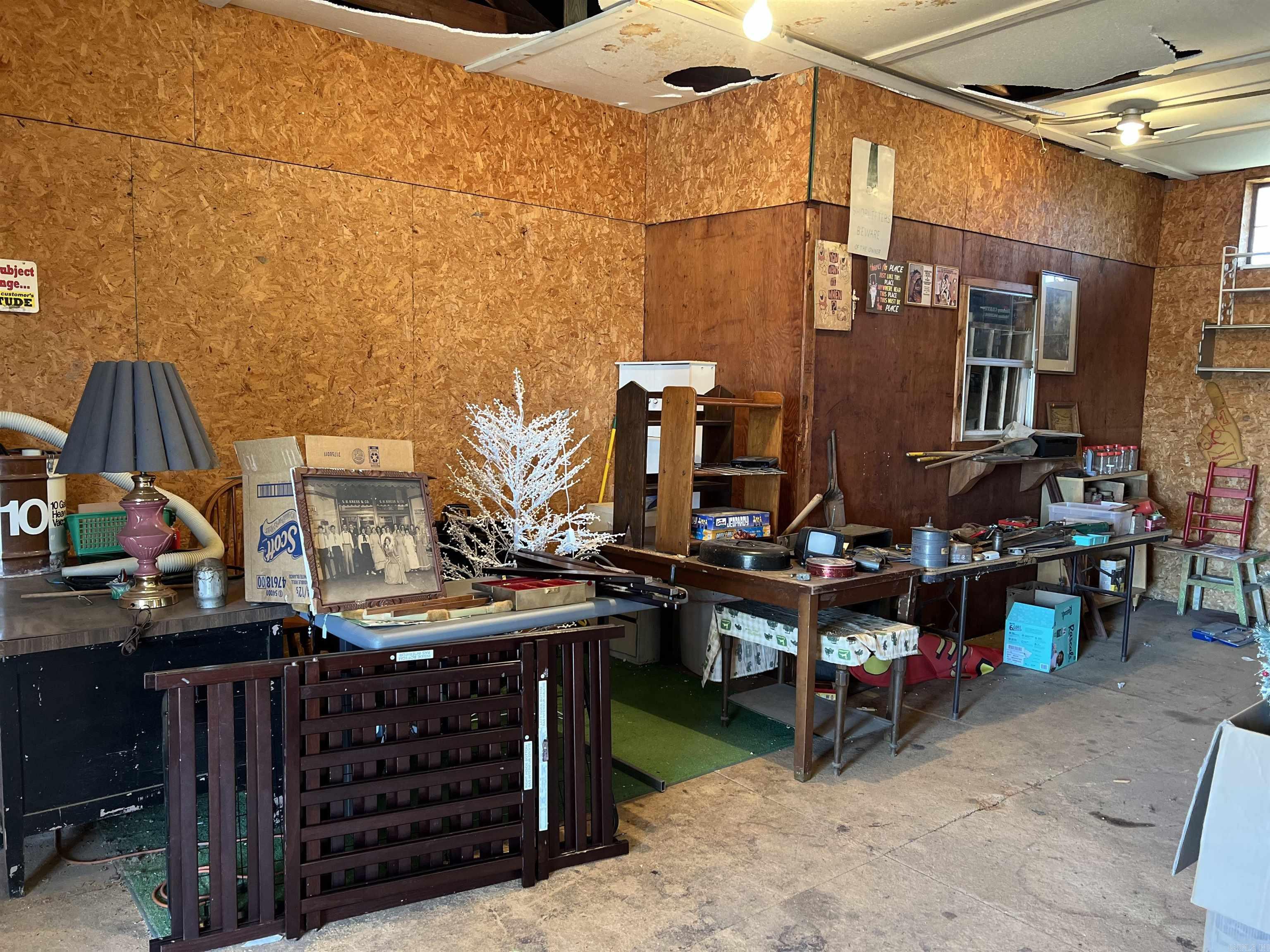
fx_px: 954
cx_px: 635
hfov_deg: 67.3
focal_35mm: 26
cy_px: 476
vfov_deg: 53.1
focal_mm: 5.7
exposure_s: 1/60
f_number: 1.5
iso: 200
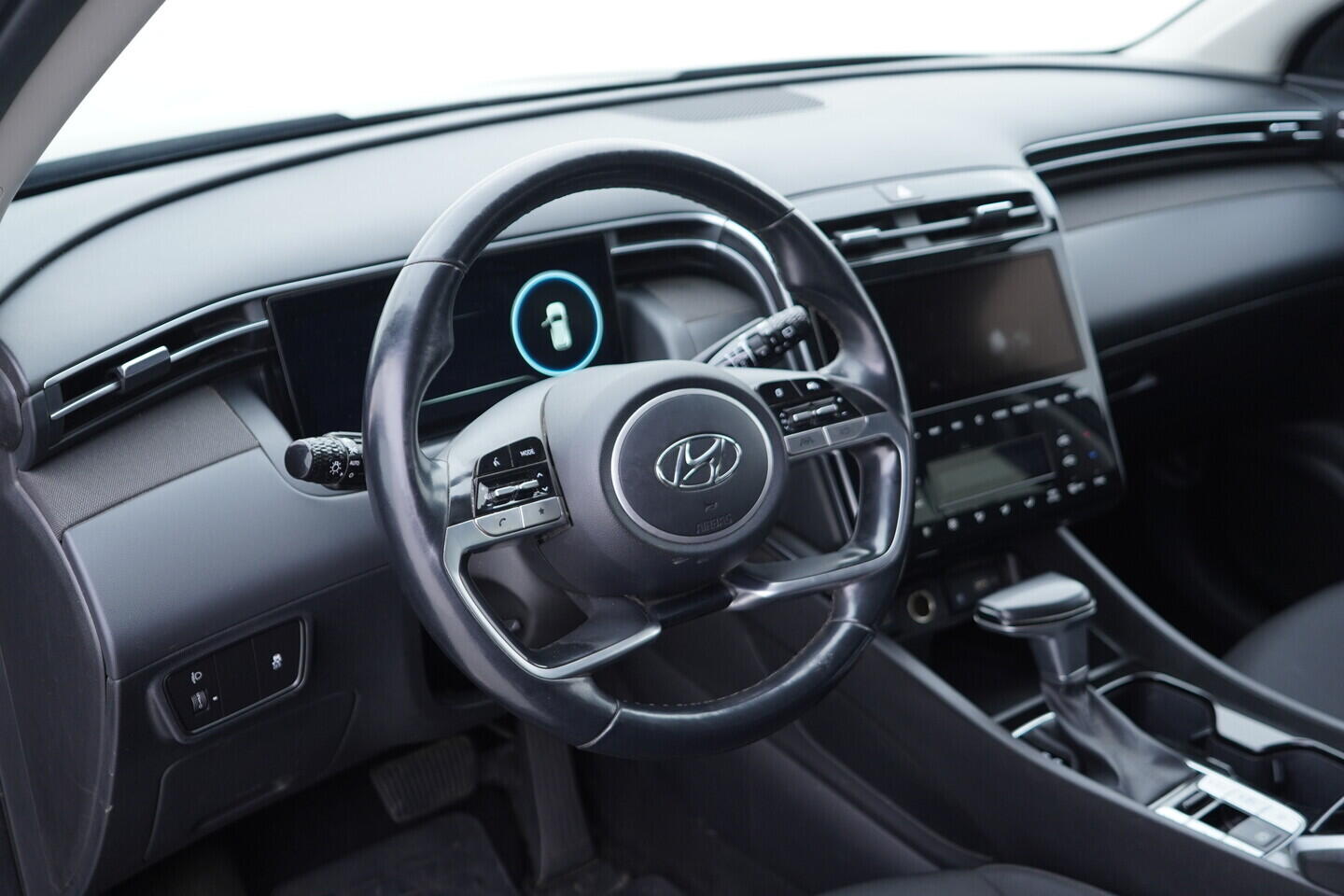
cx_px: 672
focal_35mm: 36
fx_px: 1344
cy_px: 448
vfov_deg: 36.9
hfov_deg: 53.1
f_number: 2.8
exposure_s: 1/40
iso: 200
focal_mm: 24
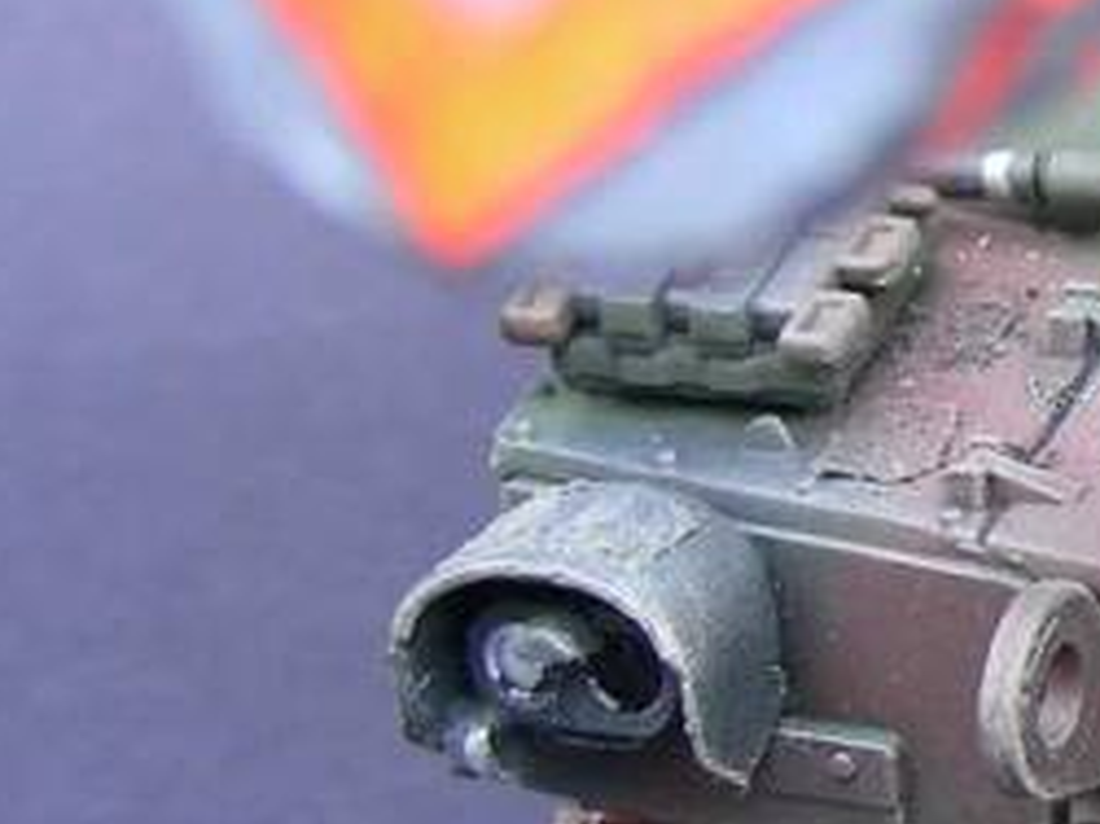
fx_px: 6861
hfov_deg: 8.8
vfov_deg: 6.9
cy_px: 197
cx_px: 1937
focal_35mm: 216
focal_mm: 8.8
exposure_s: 1/4.7
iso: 50
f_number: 3.5
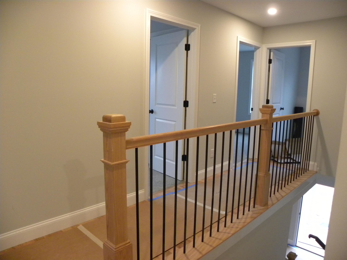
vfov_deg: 53.1
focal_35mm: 26
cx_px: 174
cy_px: 130
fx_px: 261
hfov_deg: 67.3
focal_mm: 4.6
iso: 400
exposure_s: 1/41.3
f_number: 2.8
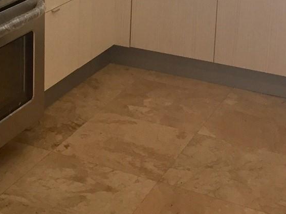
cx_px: 71
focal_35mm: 83
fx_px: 686
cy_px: -54
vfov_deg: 16.9
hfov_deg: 23.3
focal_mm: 4.15
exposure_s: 1/30
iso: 32
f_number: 2.2
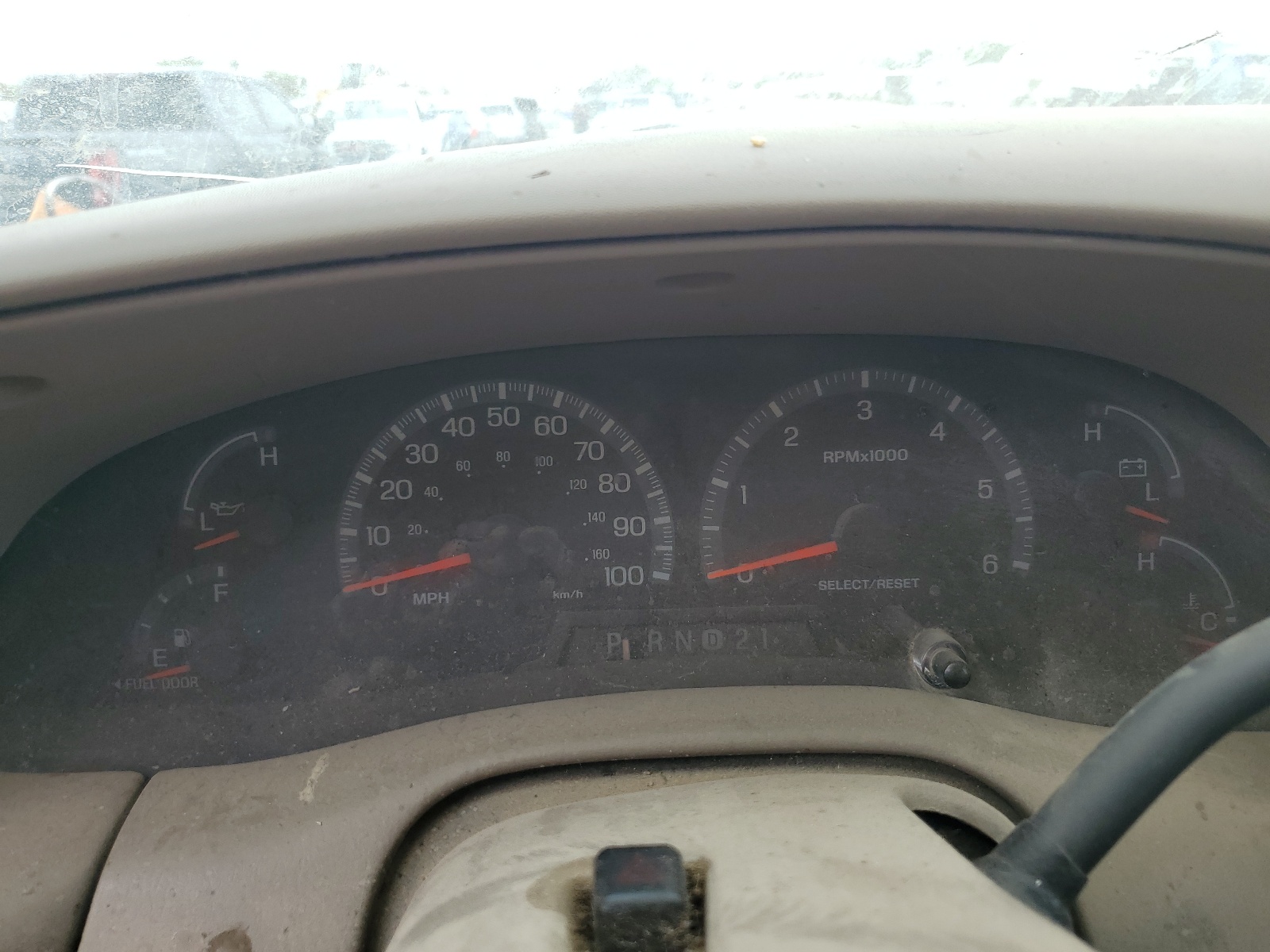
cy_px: 476
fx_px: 954
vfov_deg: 53.1
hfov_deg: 67.3
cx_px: 635
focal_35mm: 26
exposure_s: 1/417
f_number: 1.5
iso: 50
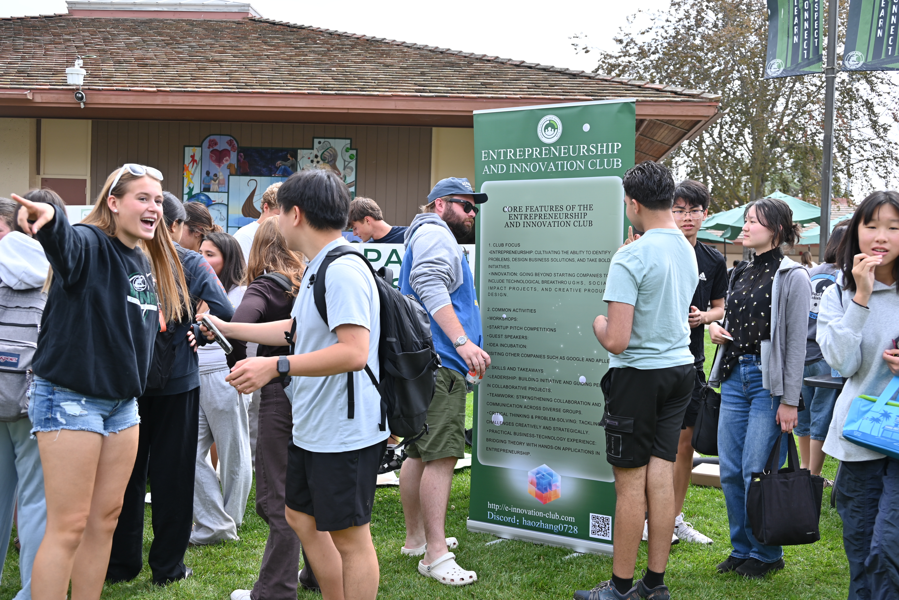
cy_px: 300
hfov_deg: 46.4
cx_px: 450
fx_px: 1049
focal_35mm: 42
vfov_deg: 31.9
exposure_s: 1/250
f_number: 5.6
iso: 125
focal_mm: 42
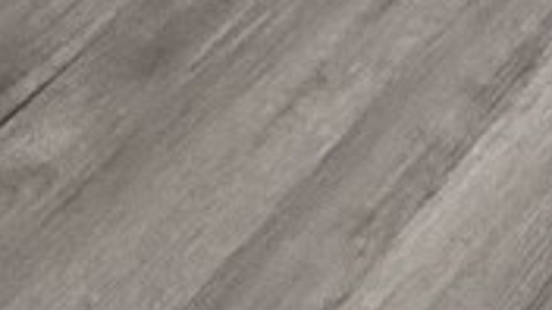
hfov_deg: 11.1
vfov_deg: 5.1
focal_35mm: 133
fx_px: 1947
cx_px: 1596
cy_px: -1594
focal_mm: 2.22
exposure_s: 1/120
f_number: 2.2
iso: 250
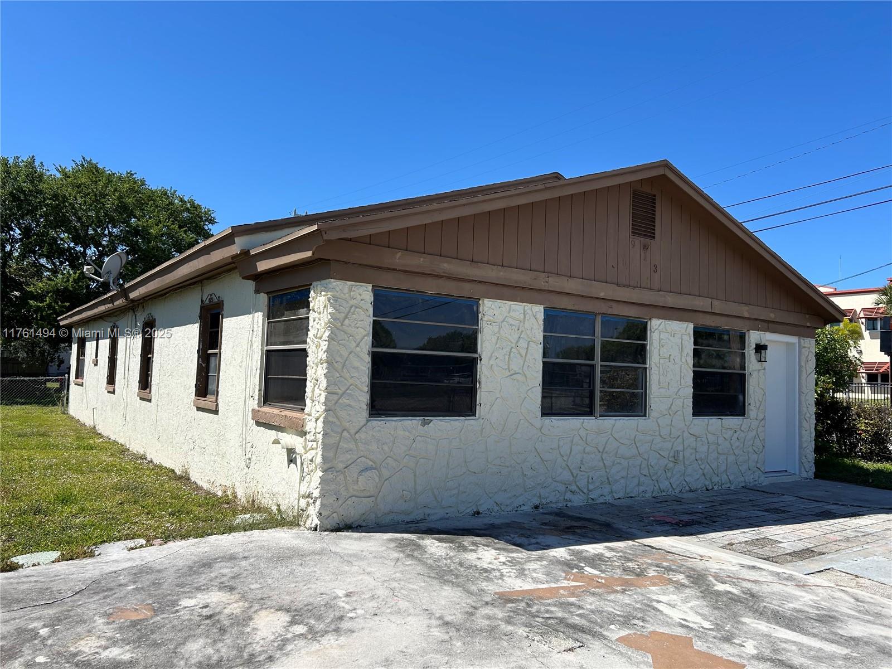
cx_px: 446
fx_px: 670
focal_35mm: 26
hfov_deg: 67.3
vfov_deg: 53.1
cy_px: 334
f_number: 1.5
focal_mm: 5.7
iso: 50
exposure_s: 1/4831
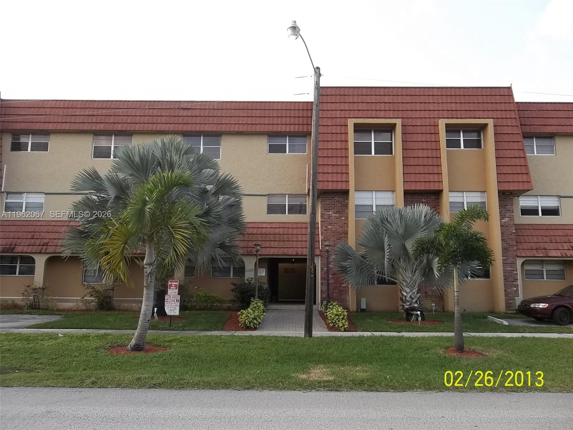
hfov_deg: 65.3
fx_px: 447
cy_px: 215
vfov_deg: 51.4
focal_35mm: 27
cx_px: 286
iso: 80
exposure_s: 1/160
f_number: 3.5
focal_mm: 4.9
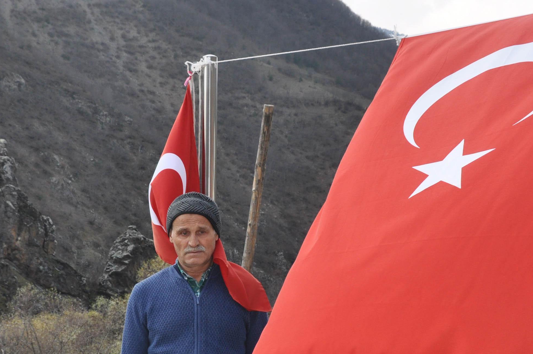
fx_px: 976
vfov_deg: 20.3
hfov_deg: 30.4
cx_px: 186
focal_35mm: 66
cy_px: 288
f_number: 9
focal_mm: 20
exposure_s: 1/200
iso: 320
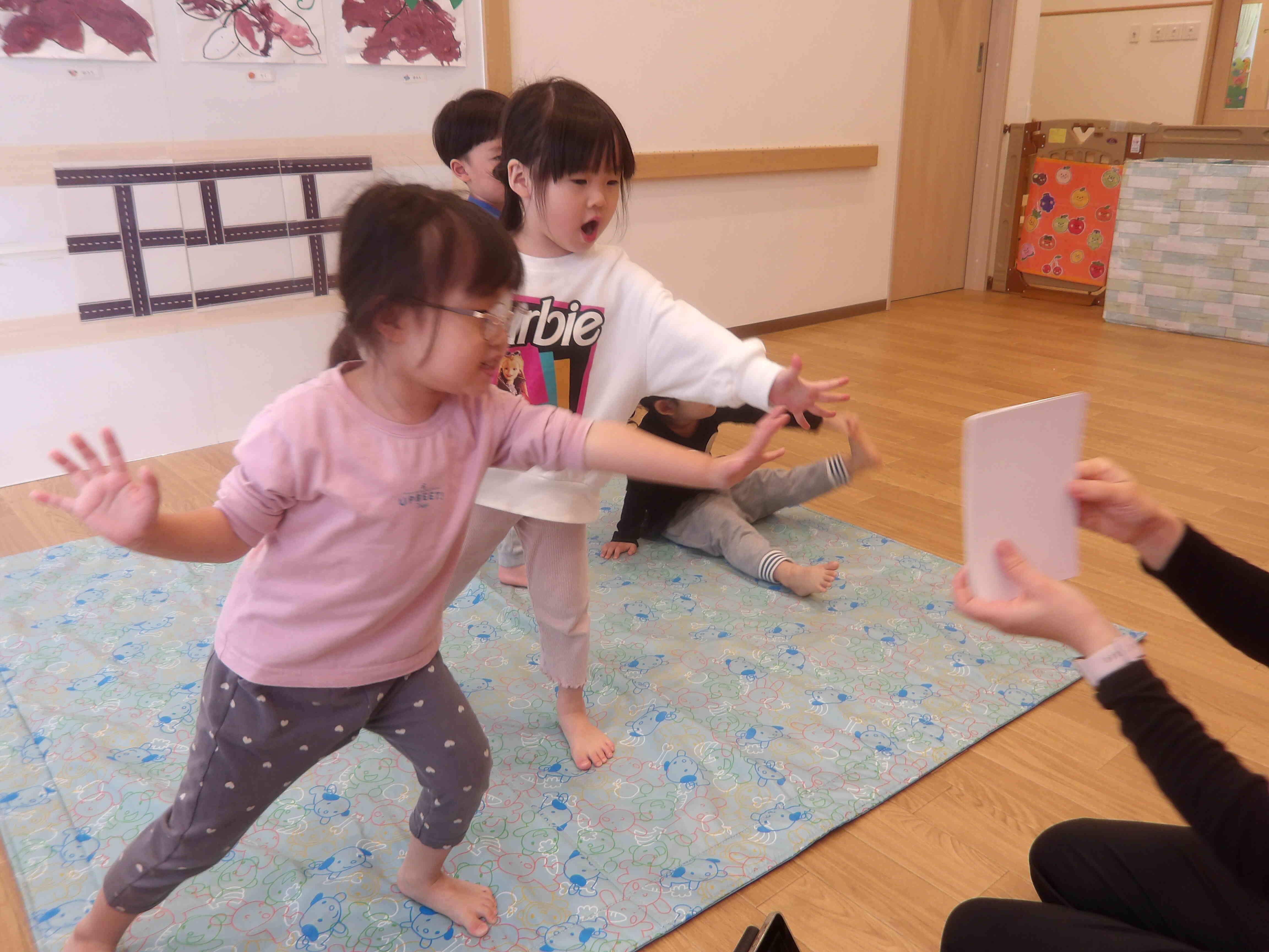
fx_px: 990
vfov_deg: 51.4
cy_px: 476
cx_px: 634
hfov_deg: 65.3
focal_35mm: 27
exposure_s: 1/35
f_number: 3
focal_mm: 4.9
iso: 100
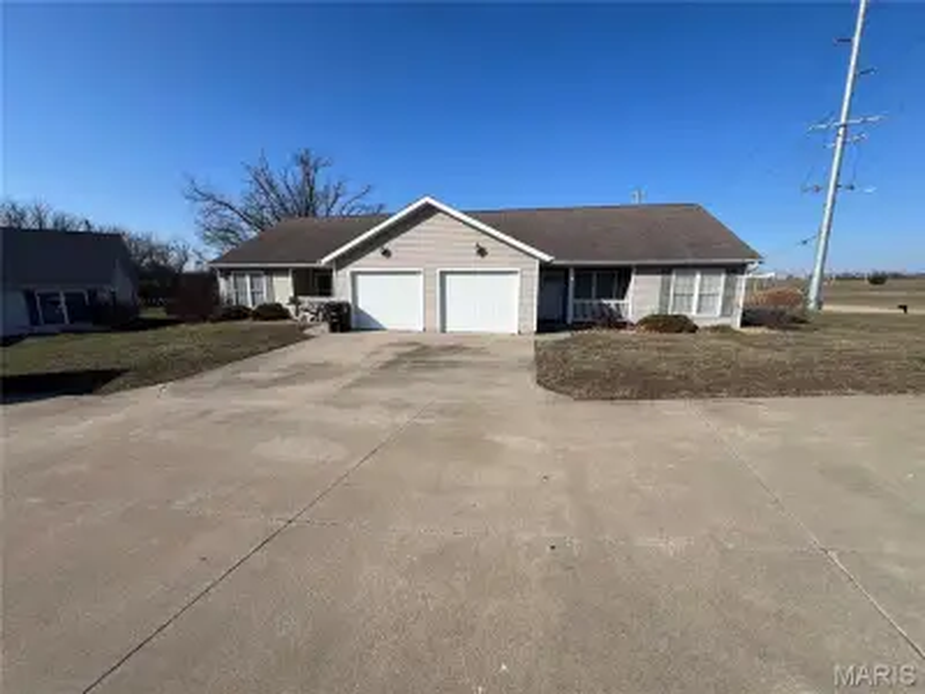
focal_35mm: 13
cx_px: 462
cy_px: 347
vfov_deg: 89.9
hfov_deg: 106.2
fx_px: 347
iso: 32
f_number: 1.8
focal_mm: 1.57
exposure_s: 1/2538
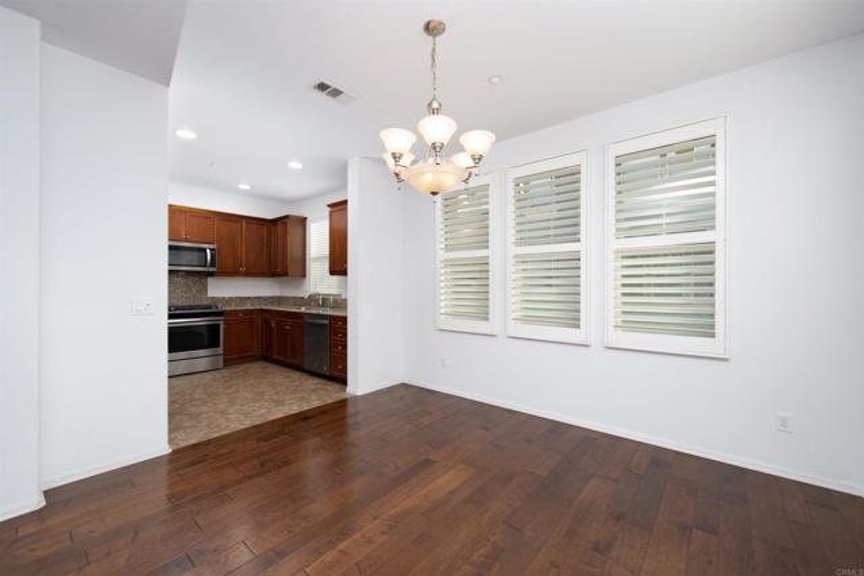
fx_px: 336
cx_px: 432
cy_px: 288
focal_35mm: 14
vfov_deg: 81.2
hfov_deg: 104.2
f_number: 7.1
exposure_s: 1/200
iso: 500
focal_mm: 14
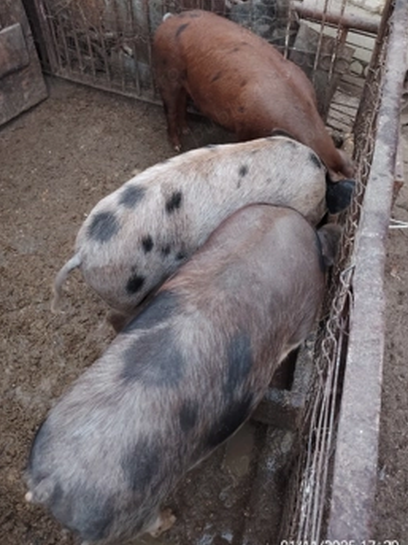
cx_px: 184
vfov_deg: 63.4
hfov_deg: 49.6
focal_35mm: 28
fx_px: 440
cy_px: 253
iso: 5925
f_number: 1.75
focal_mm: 5.25
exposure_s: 1/16.7
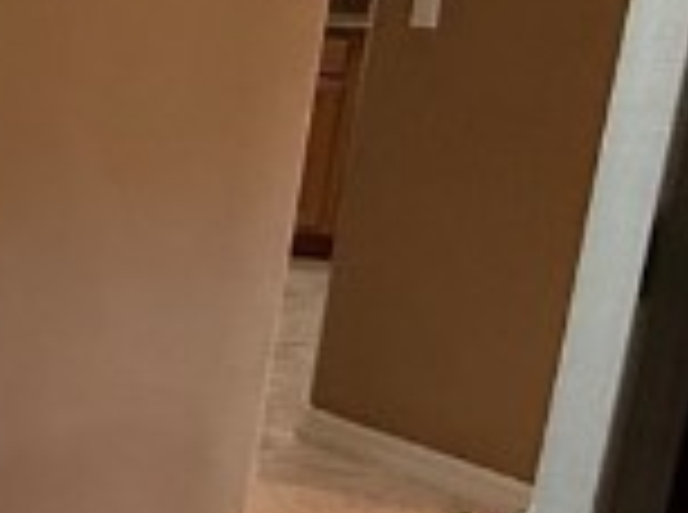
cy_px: 328
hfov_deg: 16.0
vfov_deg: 15.6
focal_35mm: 94
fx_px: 1864
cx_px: -715
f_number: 2.2
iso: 250
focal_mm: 2.22
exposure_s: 1/60
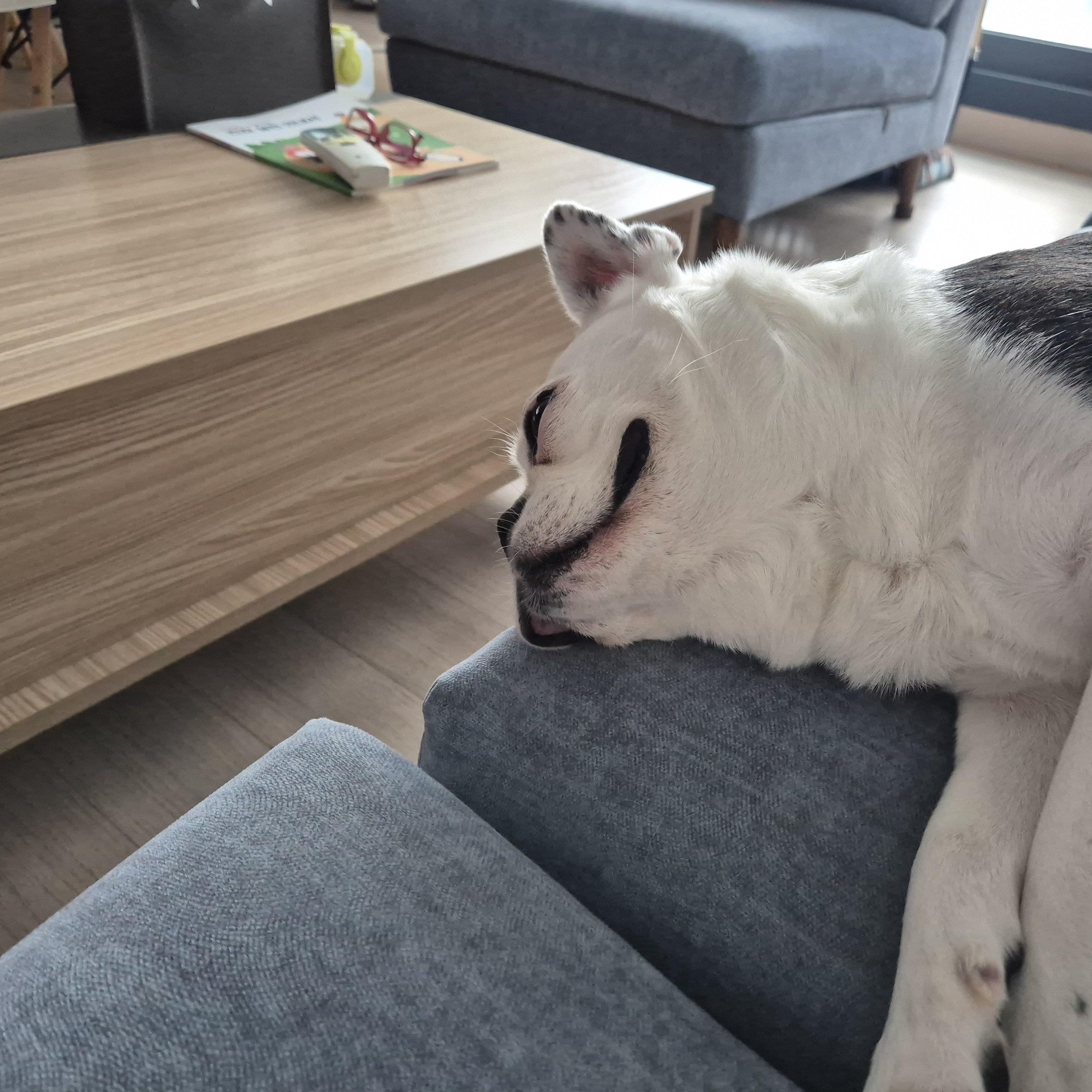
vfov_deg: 57.3
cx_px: 628
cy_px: 537
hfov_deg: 57.0
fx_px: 999
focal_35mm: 28
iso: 400
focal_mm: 5.4
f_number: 1.8
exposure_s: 1/120
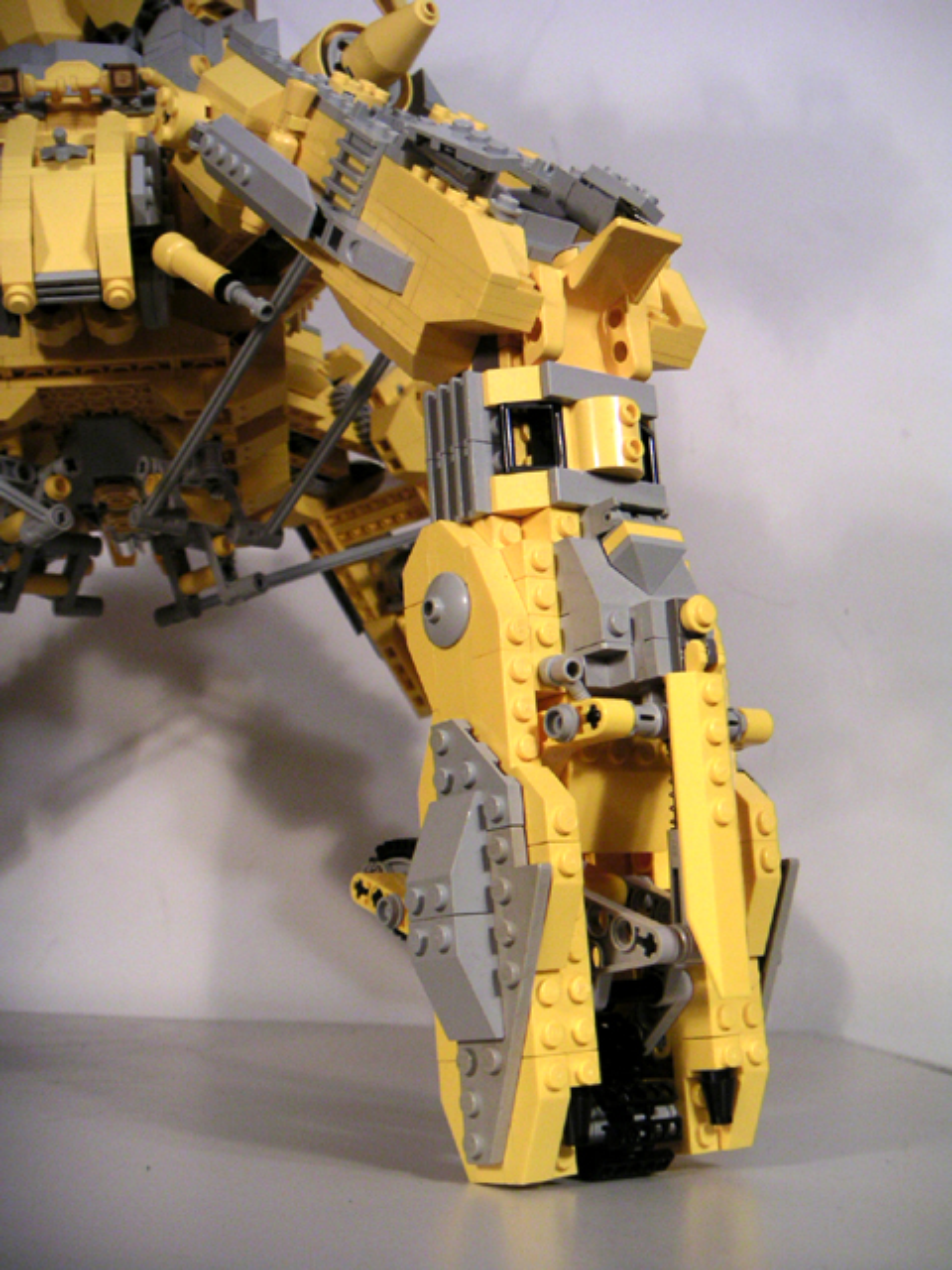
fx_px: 1613
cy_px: 635
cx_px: 476
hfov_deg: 32.9
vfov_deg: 42.9
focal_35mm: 44
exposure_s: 1/30
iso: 100
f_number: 2.9
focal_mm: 6.9
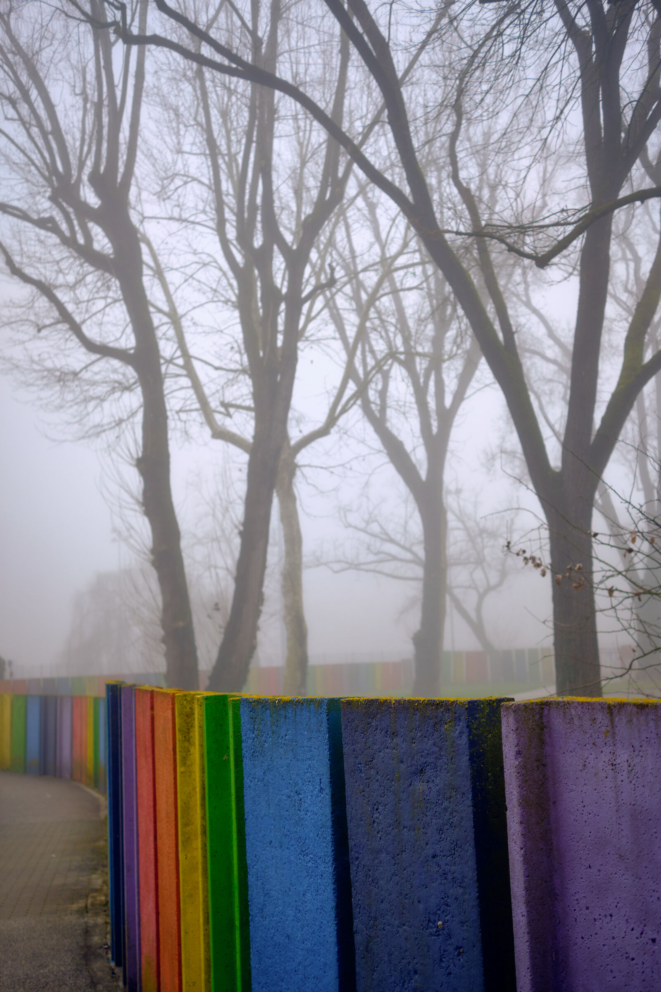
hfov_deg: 32.6
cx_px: 330
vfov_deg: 47.4
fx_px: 1129
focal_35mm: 41
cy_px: 496
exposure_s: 1/950
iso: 200
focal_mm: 27
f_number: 2.8
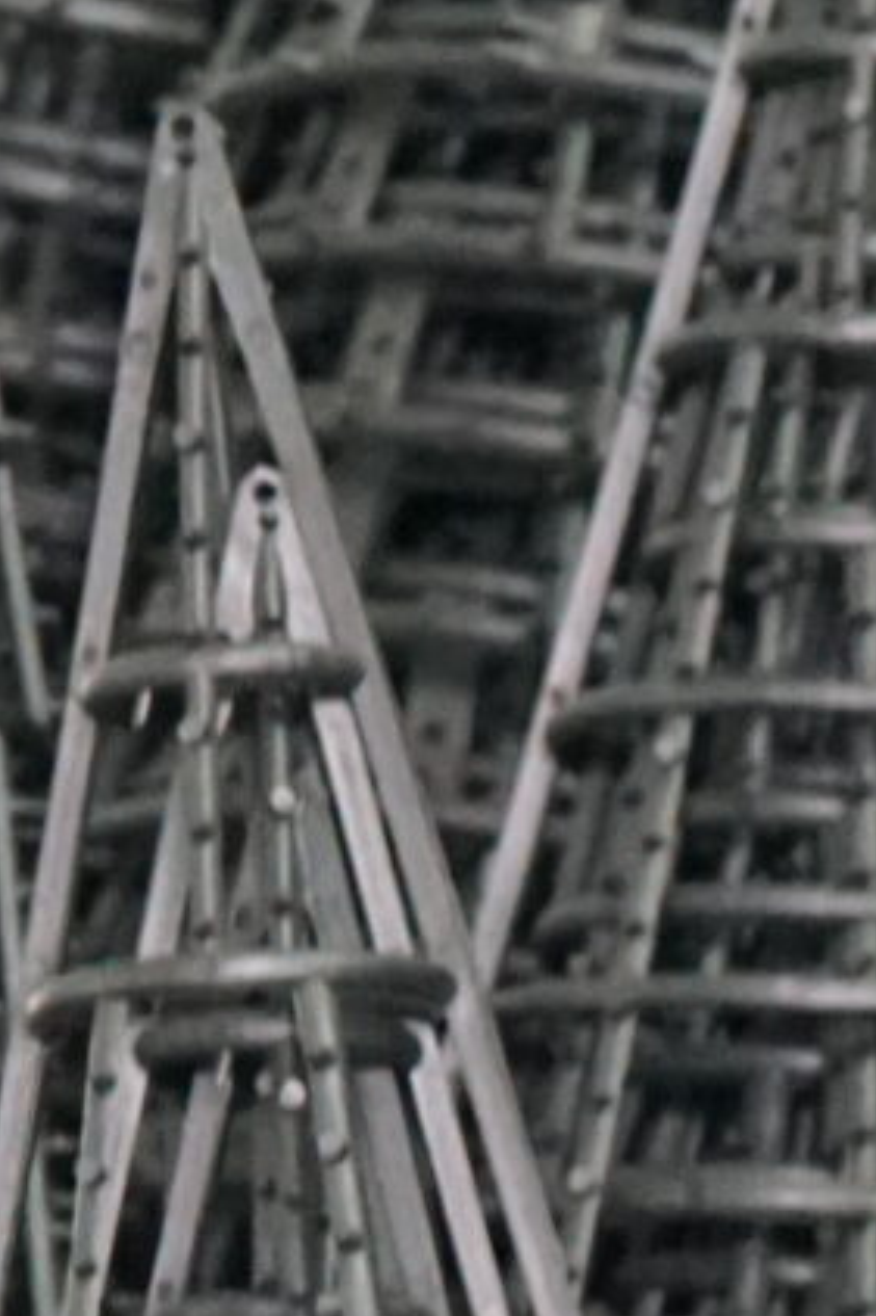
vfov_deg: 5.5
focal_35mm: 364
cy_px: 2757
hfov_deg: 3.7
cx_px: 1632
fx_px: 13296
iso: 6400
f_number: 5
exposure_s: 1/20
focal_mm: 60
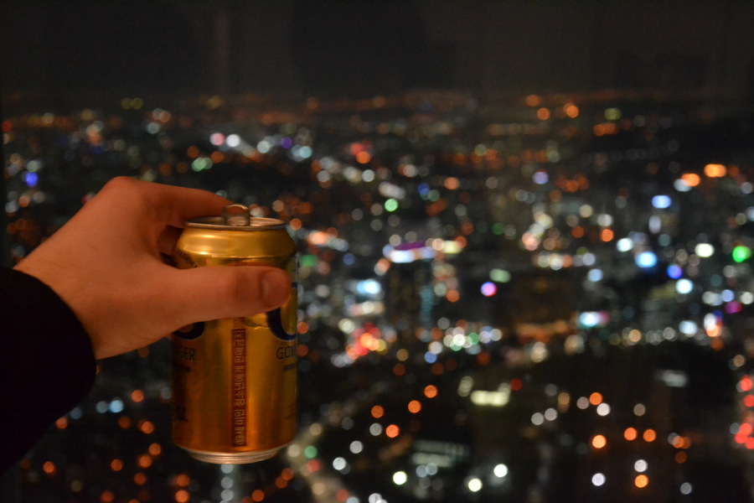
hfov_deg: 41.1
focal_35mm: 48
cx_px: 377
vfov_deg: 28.1
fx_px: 1005
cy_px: 252
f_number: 5.6
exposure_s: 1/10
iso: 3200
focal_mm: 32
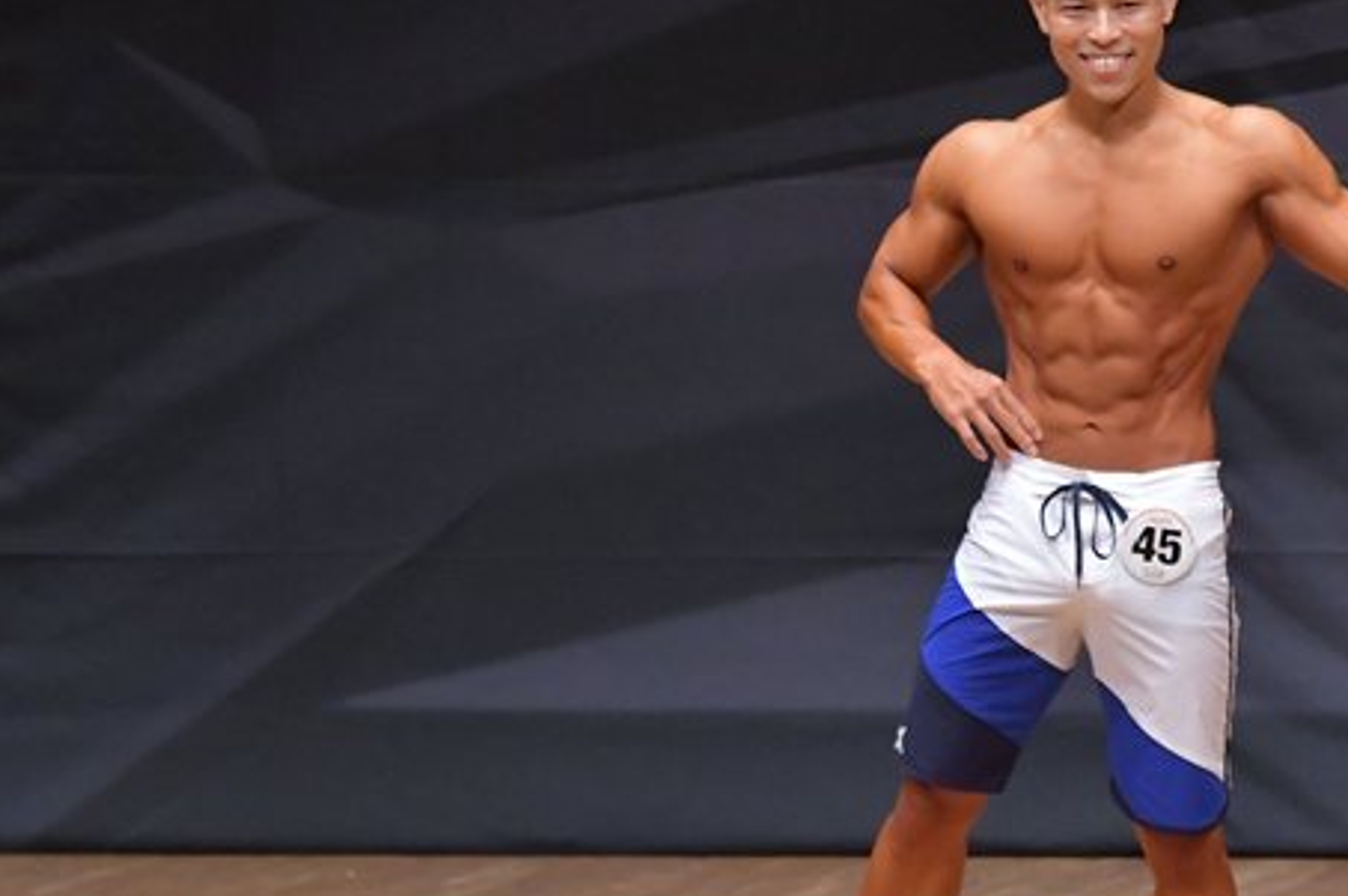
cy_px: 515
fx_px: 18253
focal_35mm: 488
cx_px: 1046
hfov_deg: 4.2
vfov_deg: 2.8
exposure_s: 1/400
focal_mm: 190
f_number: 5.6
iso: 6400
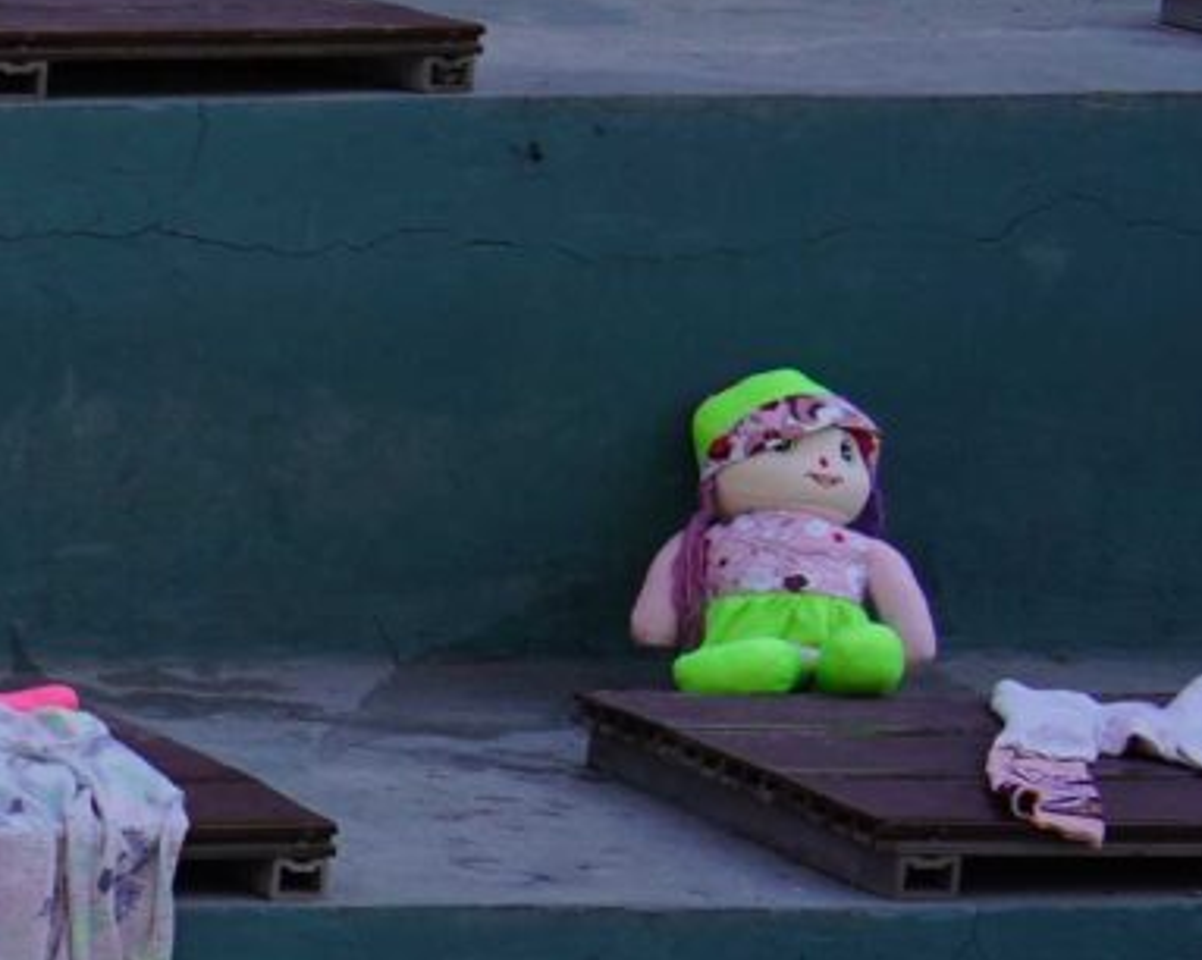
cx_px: -2765
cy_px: 808
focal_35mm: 182
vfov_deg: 8.5
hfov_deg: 8.4
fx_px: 6471
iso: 100
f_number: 9
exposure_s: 1/125
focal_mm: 29
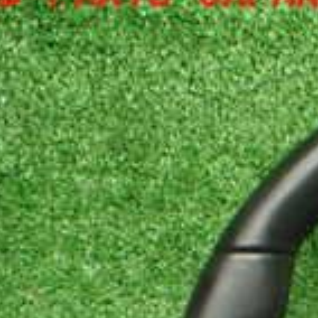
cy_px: 468
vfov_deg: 14.6
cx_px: 584
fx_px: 1164
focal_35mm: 112
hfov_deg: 13.8
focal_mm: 5.4
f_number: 2.3
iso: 800
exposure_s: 1/125
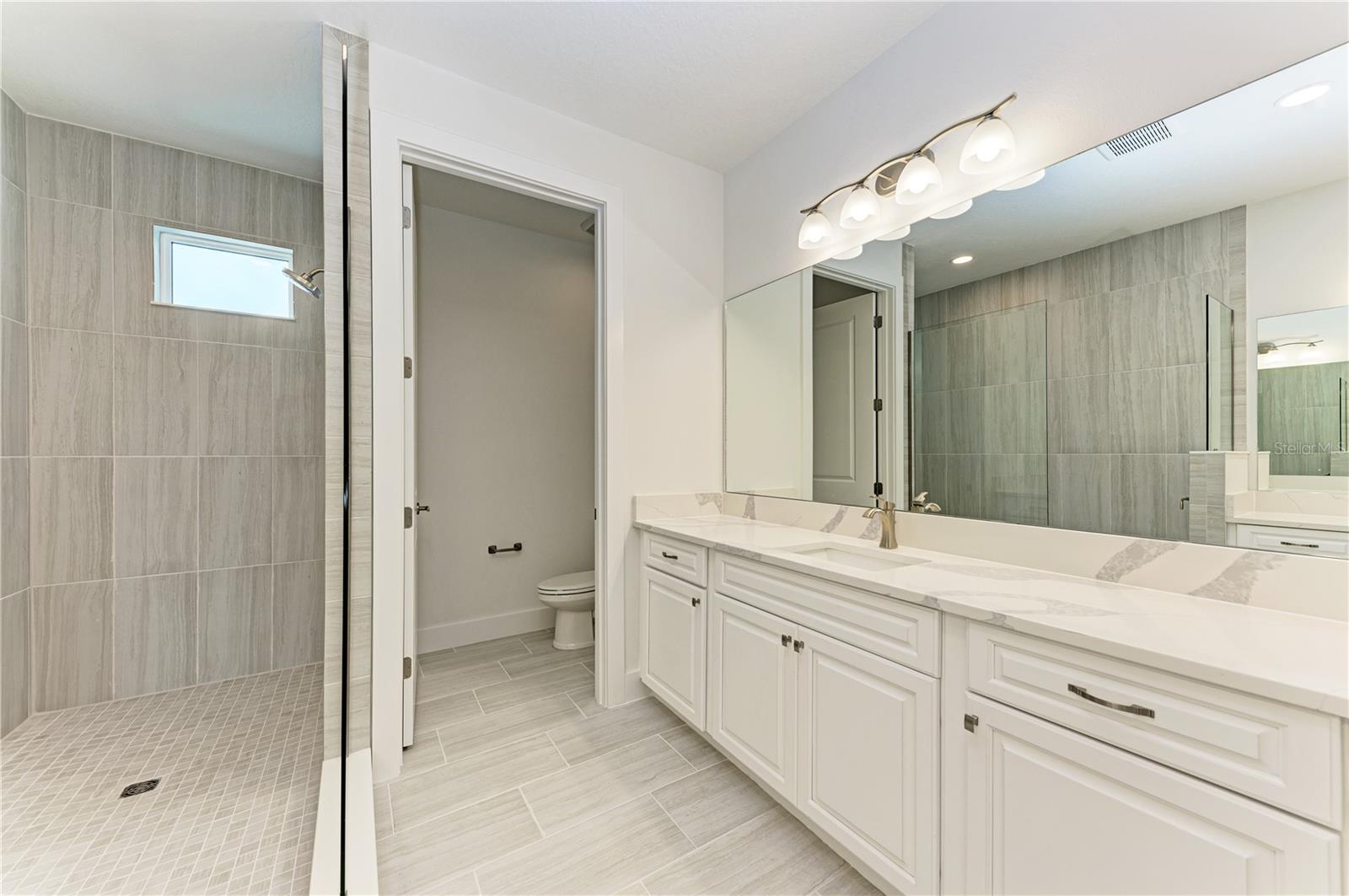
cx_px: 674
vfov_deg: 85.3
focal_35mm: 13
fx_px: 487
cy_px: 448
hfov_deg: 108.4
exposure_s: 1/20
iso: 200
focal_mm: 13
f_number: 9
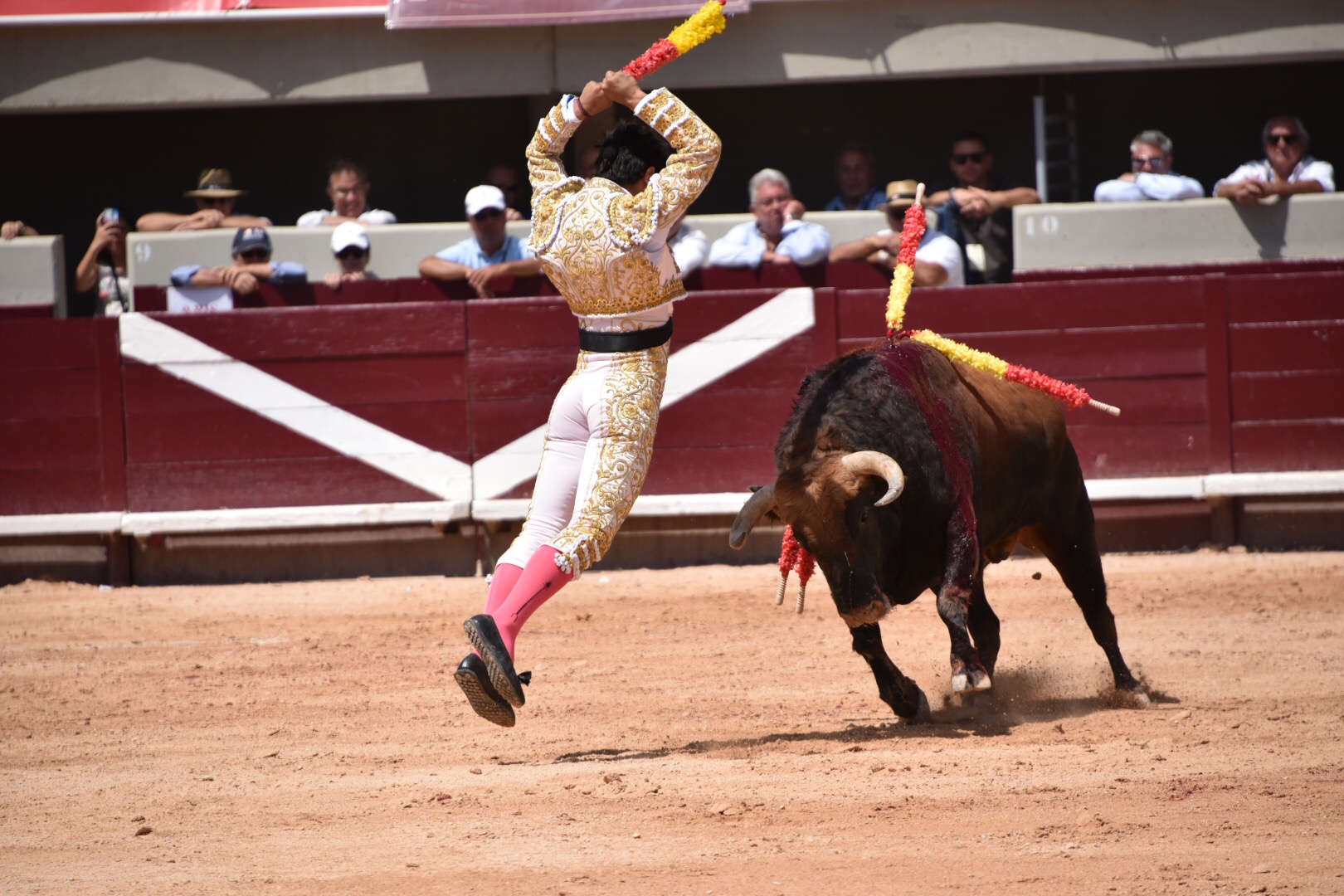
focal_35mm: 300
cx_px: 672
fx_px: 11199
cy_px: 448
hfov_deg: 6.9
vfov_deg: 4.6
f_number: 6.3
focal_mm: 300
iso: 400
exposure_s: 1/2000
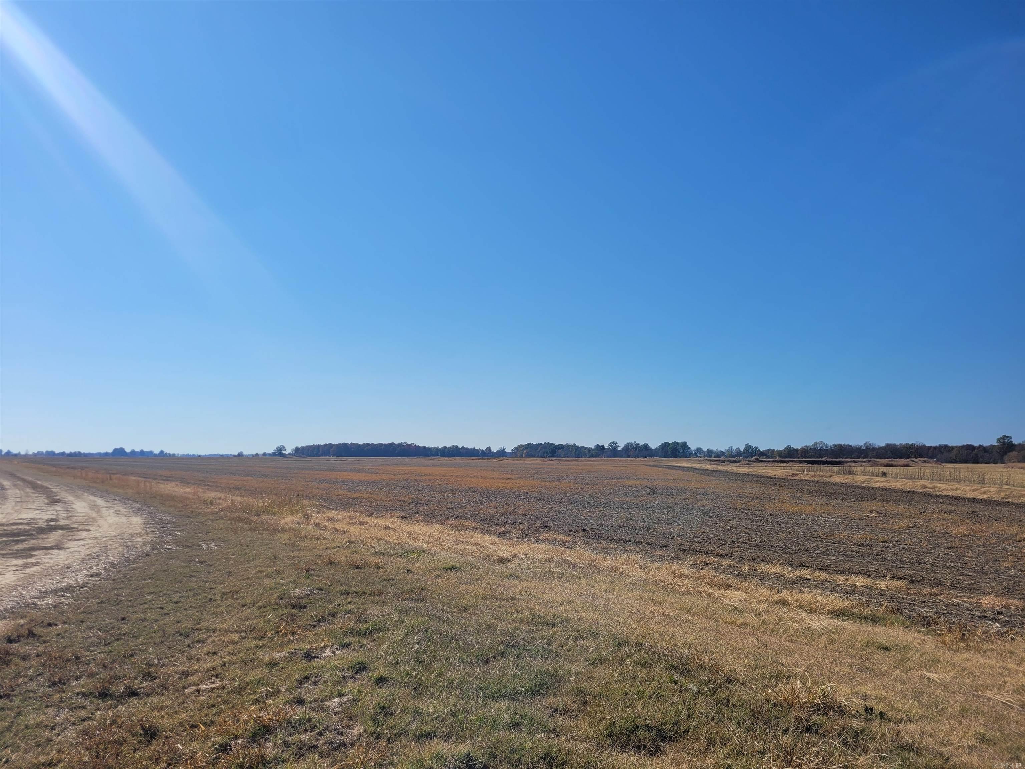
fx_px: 770
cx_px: 512
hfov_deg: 67.3
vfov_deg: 53.1
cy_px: 384
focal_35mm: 26
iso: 40
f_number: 1.8
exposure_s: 1/4860
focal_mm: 5.4
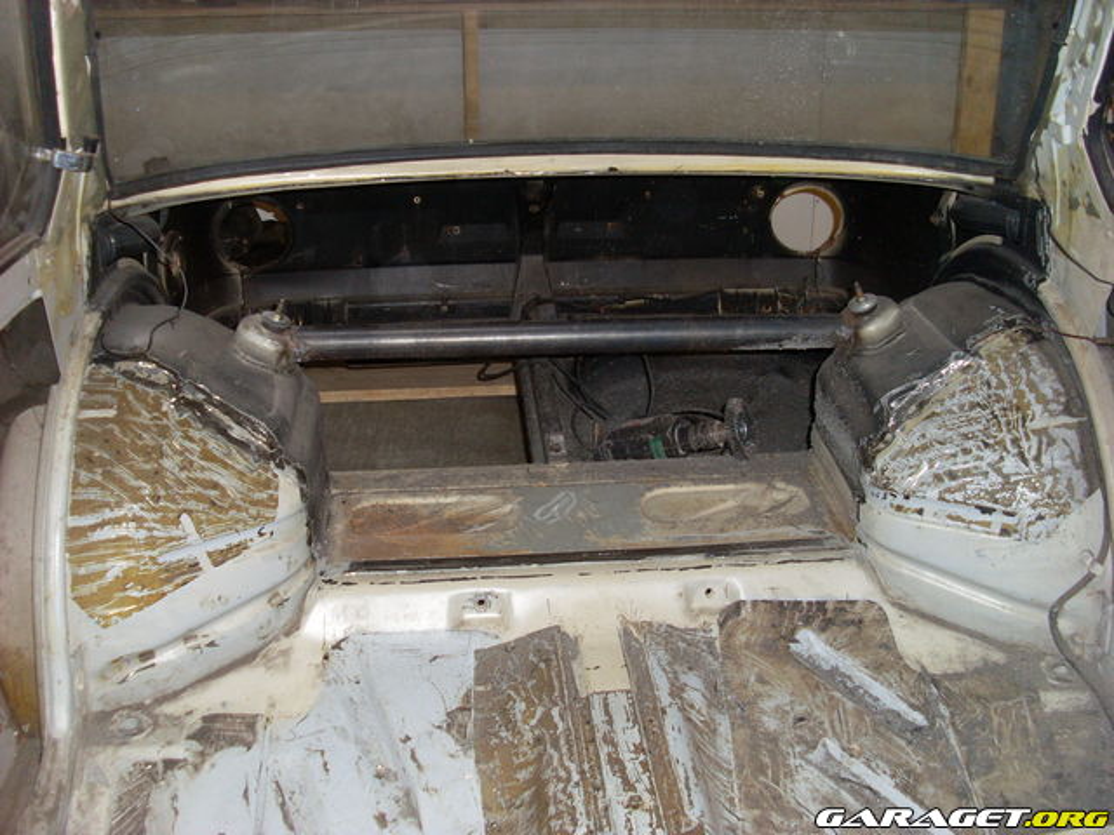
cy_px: 418
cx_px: 557
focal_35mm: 38
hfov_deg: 49.0
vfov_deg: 37.7
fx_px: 1223
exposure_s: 1/45
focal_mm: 6.3
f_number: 3
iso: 100
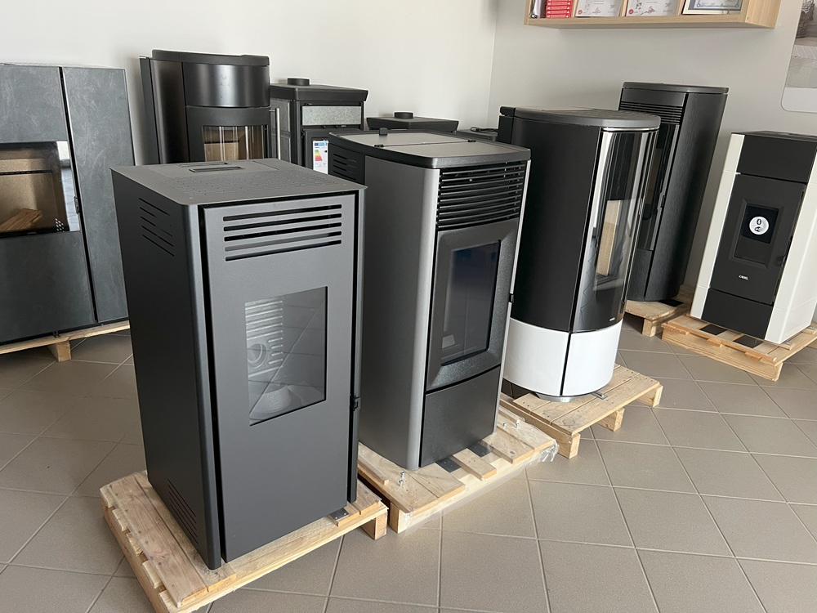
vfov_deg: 53.1
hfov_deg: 67.3
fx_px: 614
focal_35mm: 26
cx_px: 408
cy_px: 306
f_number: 1.5
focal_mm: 5.7
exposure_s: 1/60
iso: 250
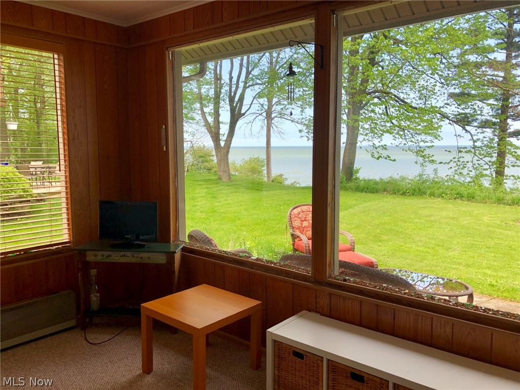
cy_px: 195
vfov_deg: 49.7
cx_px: 260
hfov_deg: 63.4
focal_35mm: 28
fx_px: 421
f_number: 1.8
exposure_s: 1/326
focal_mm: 3.99
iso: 20
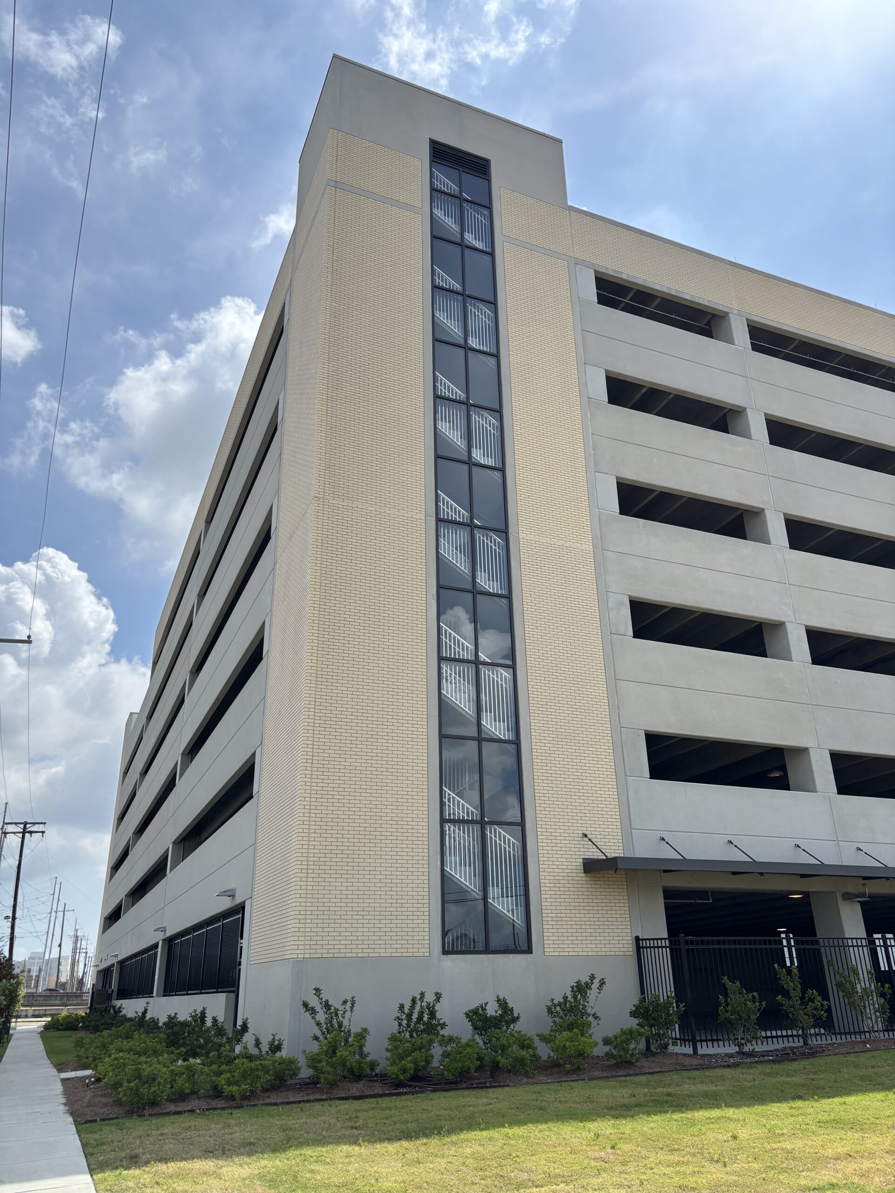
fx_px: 896
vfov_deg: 67.3
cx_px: 448
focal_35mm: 26
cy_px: 596
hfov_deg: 53.1
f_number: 1.6
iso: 50
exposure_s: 1/3937
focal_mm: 5.96
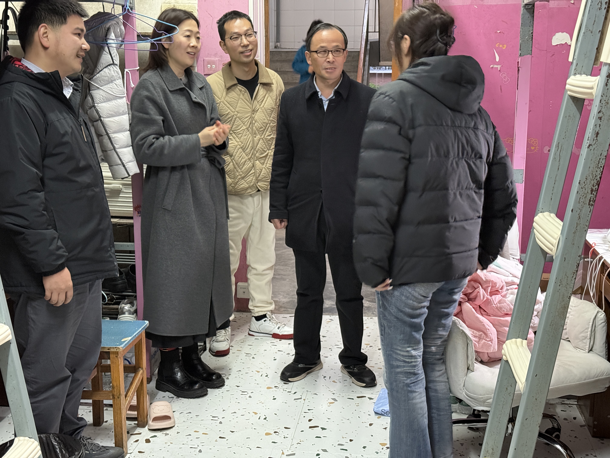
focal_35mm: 48
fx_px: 846
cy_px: 229
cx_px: 305
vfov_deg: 30.3
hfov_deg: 39.7
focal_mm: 6.76
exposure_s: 1/25
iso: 640
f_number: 1.78
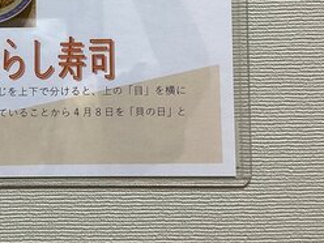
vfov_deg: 19.1
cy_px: 5
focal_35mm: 75
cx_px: 52
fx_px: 702
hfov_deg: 25.4
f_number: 2.4
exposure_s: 1/100
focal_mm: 3.3
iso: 64
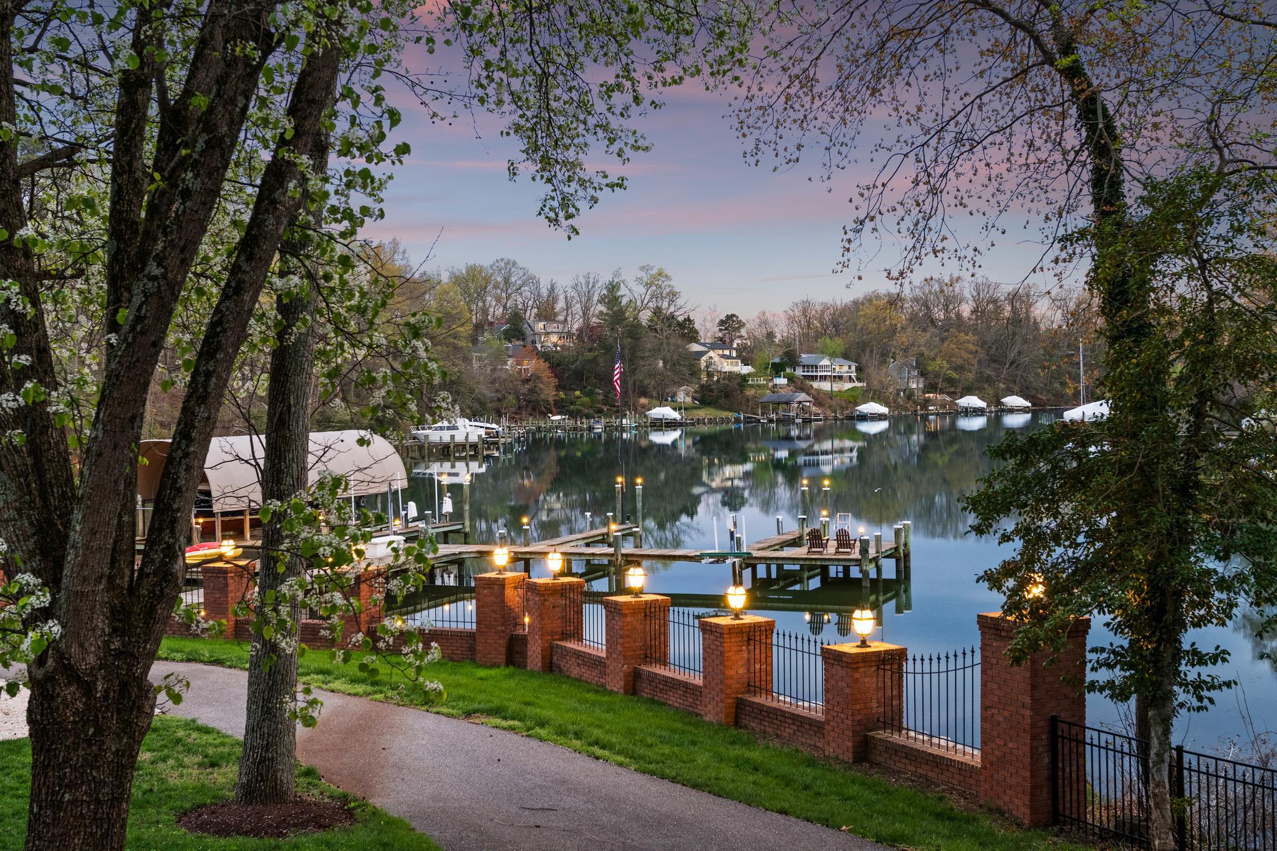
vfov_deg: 29.8
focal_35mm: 45
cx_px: 638
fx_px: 1596
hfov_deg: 43.6
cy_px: 426
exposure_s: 1.3
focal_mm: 30
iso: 400
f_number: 6.3
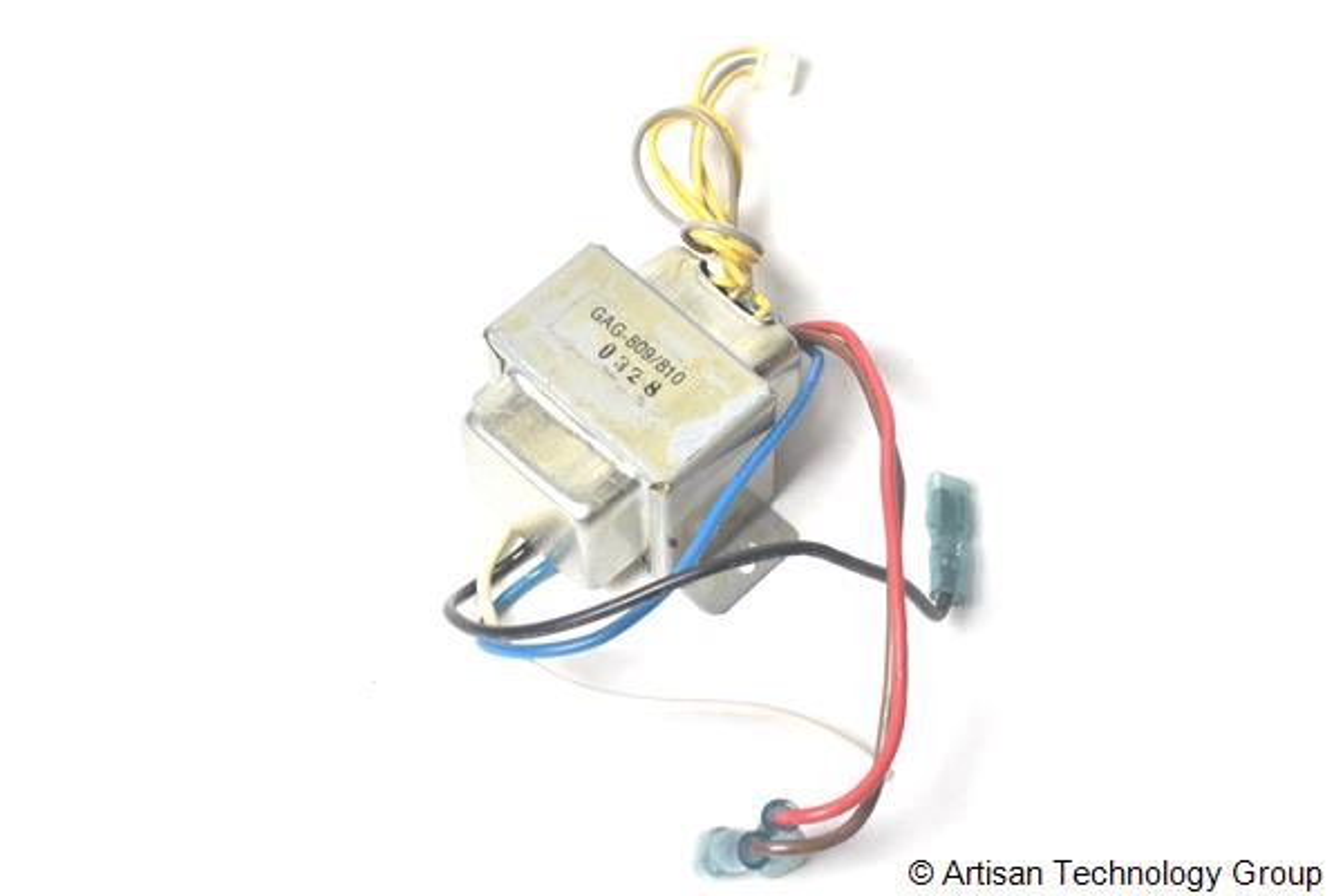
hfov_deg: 35.1
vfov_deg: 23.8
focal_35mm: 57
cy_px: 448
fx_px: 2126
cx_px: 672
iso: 200
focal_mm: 38
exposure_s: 1/200
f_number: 13
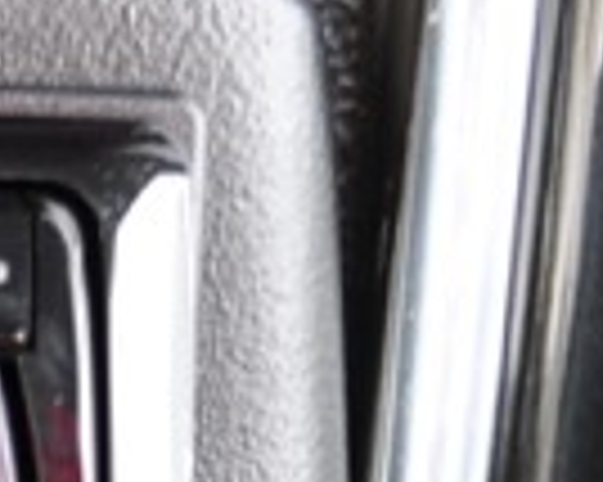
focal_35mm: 181
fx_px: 3228
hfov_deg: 9.1
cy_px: 1191
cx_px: -1058
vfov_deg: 7.9
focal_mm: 18
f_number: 3.5
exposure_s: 1/40
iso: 800
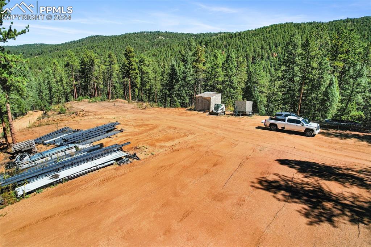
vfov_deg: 57.2
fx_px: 227
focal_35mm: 22
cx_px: 186
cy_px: 124
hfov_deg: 78.6
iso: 100
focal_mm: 8.38
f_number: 2.8
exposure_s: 1/3200
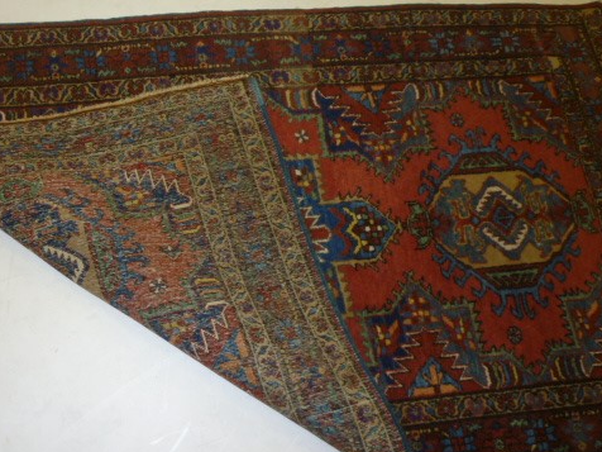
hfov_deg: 47.1
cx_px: 200
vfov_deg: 36.8
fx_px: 678
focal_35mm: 39
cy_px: 223
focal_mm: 5.2
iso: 100
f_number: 3.3
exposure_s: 1/30
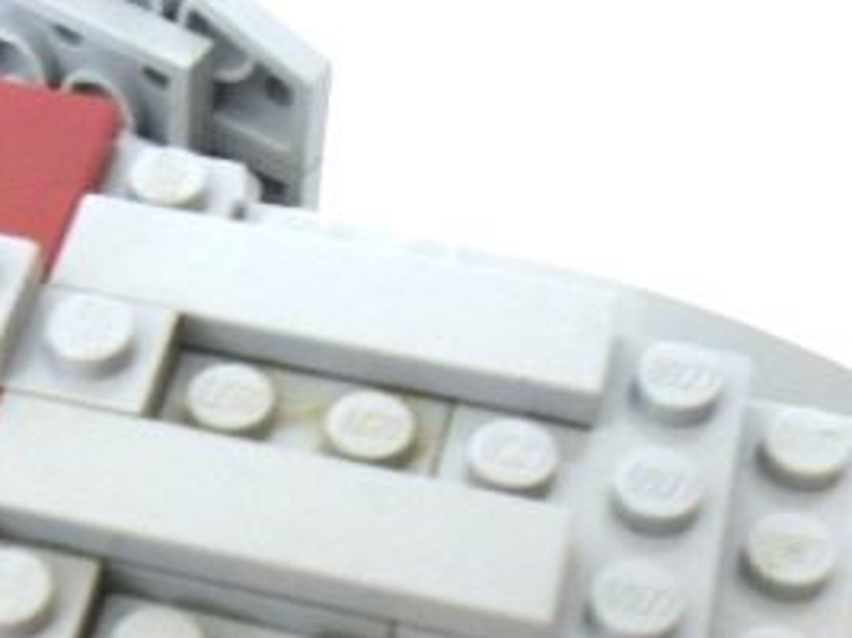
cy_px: 807
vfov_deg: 17.2
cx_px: 188
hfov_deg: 23.8
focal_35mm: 81
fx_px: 1993
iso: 200
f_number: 3.2
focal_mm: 4.9
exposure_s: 1/20
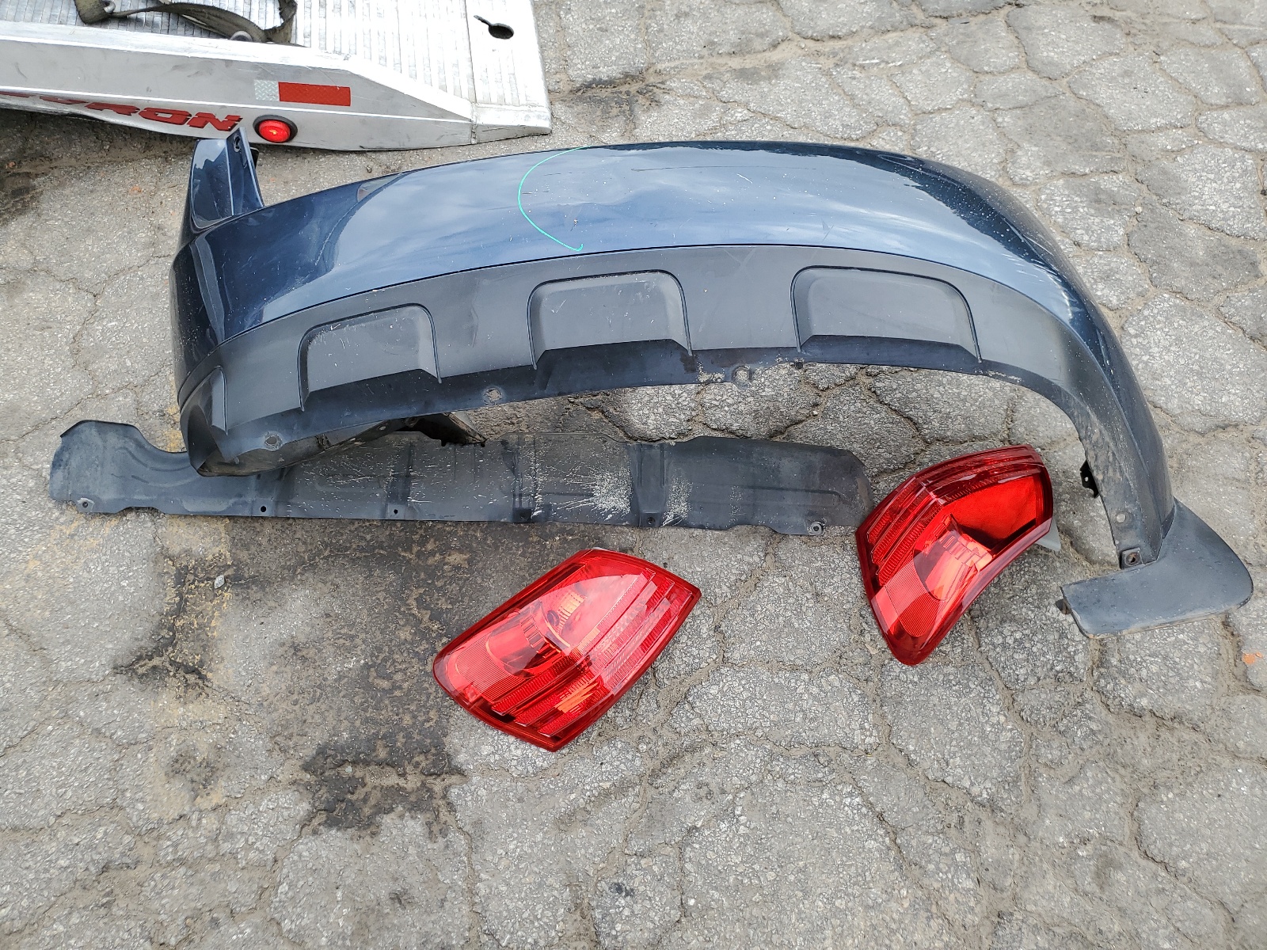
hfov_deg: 67.3
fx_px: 952
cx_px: 634
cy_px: 475
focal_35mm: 26
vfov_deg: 53.1
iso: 50
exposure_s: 1/303
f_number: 1.5
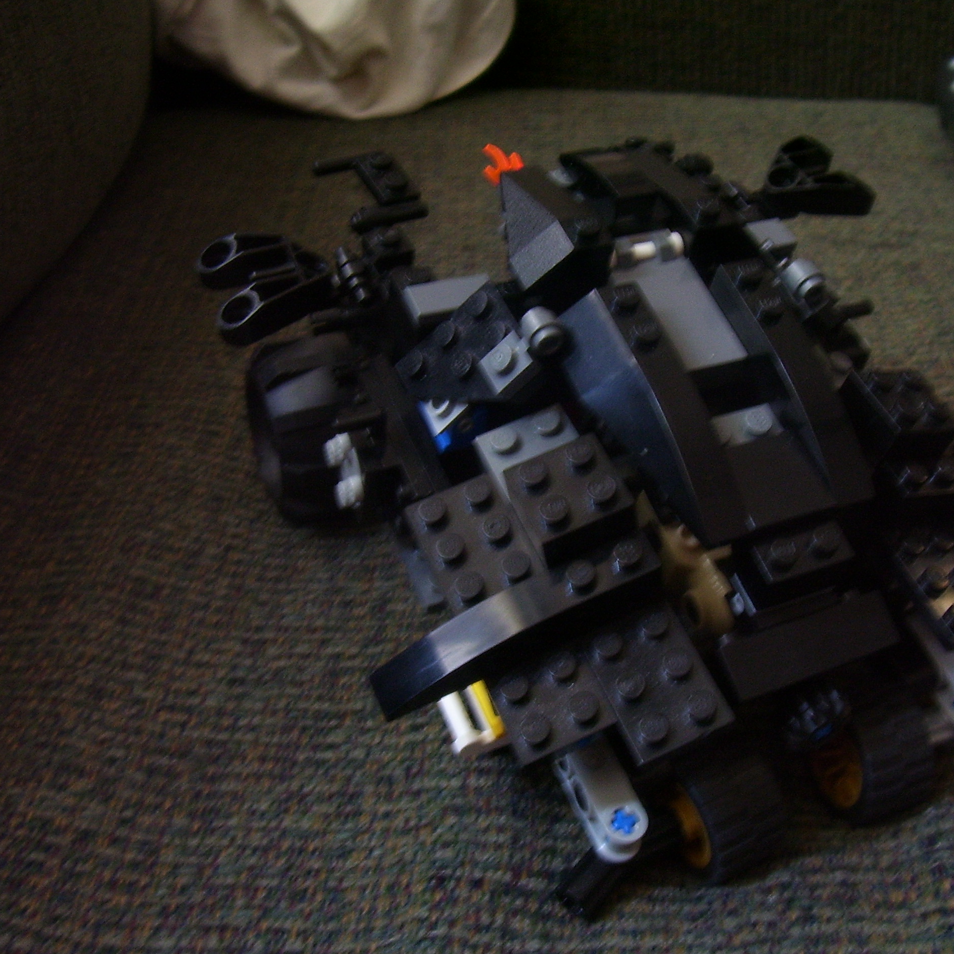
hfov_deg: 40.4
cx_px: 637
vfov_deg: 40.9
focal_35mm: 41
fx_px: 1278
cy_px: 484
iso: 160
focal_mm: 5.6
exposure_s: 1/8
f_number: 2.7
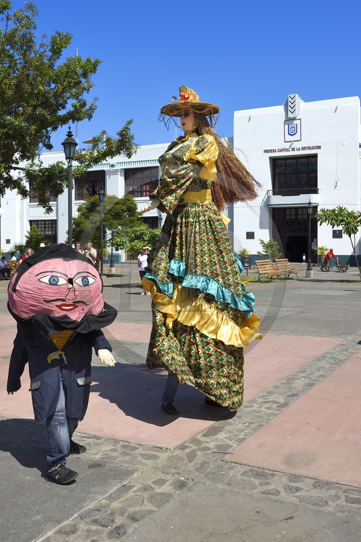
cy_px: 271
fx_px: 512
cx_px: 180
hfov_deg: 38.9
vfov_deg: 55.8
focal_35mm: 34
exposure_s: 1/640
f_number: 9
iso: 200
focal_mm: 34
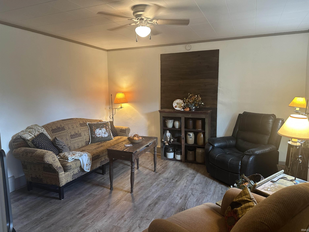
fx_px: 214
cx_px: 154
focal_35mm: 24
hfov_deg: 71.6
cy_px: 116
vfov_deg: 56.8
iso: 200
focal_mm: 6.86
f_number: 1.78
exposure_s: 1/60
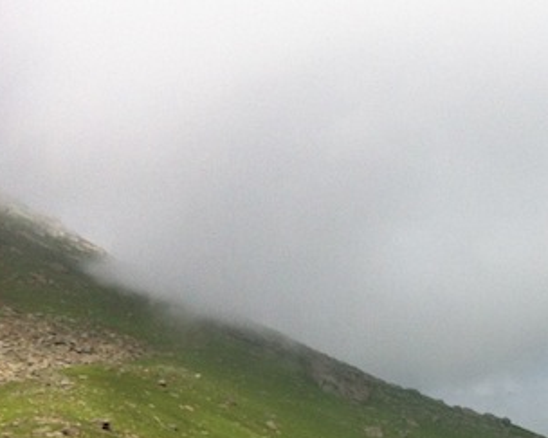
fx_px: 1638
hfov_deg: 17.7
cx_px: 728
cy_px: 476
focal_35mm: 101
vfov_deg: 14.9
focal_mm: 3.85
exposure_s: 1/2011
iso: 80
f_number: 2.8
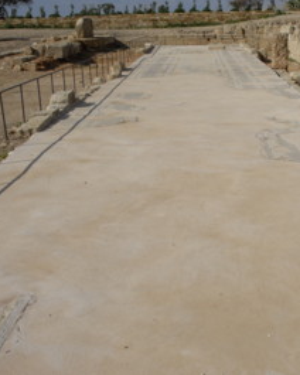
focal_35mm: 51
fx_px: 566
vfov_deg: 36.7
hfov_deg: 29.1
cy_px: 187
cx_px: 232
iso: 100
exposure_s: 1/320
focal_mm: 24
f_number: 10
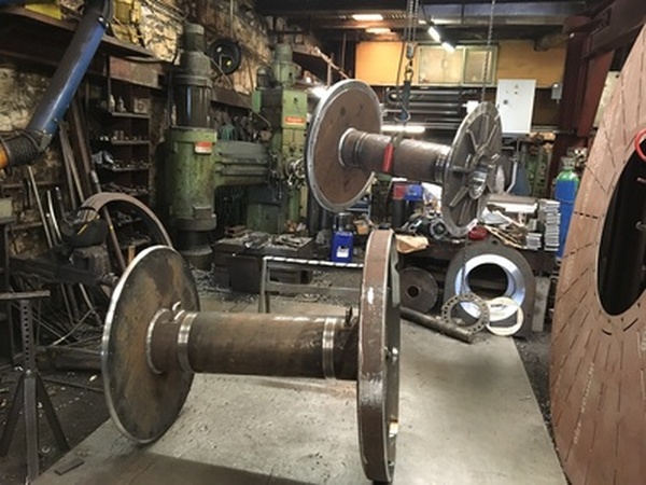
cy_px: 242
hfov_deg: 61.7
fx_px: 541
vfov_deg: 48.2
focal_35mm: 29
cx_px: 323
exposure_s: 1/17
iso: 200
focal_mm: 4.15
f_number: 2.2
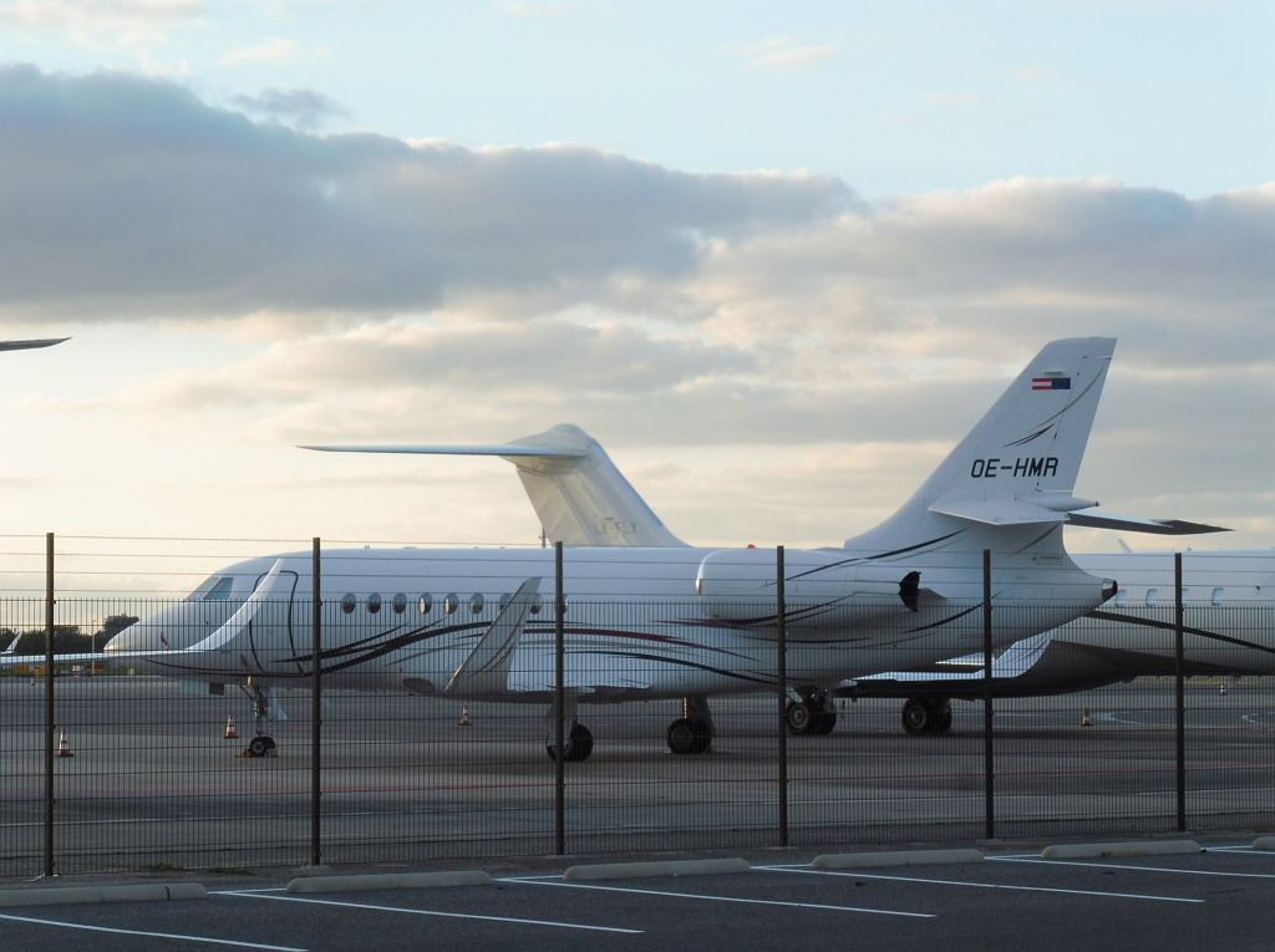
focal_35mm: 115
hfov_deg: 17.1
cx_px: 638
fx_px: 4230
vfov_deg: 12.8
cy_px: 476
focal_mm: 20.6
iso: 100
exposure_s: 1/100
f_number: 7.1
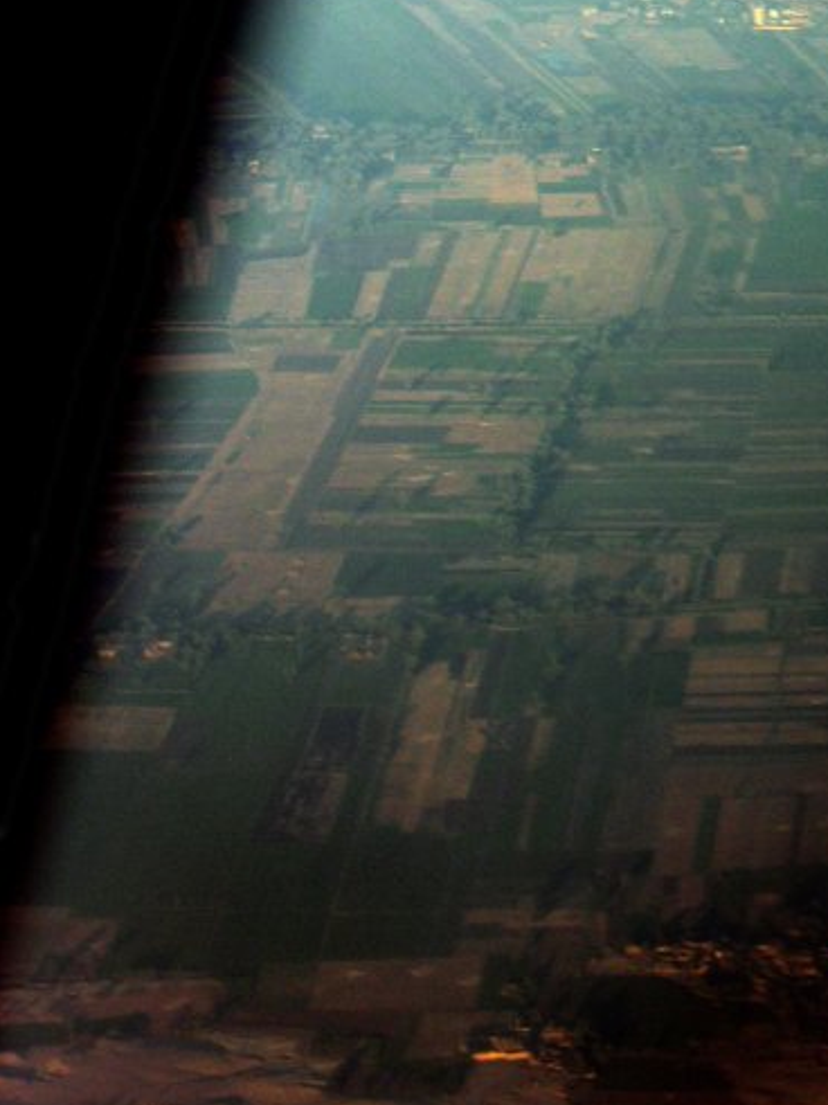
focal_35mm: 207
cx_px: 673
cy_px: 365
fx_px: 6605
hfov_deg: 7.2
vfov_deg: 9.6
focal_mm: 32.4
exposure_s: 1/70.7
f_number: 4.8
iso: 50
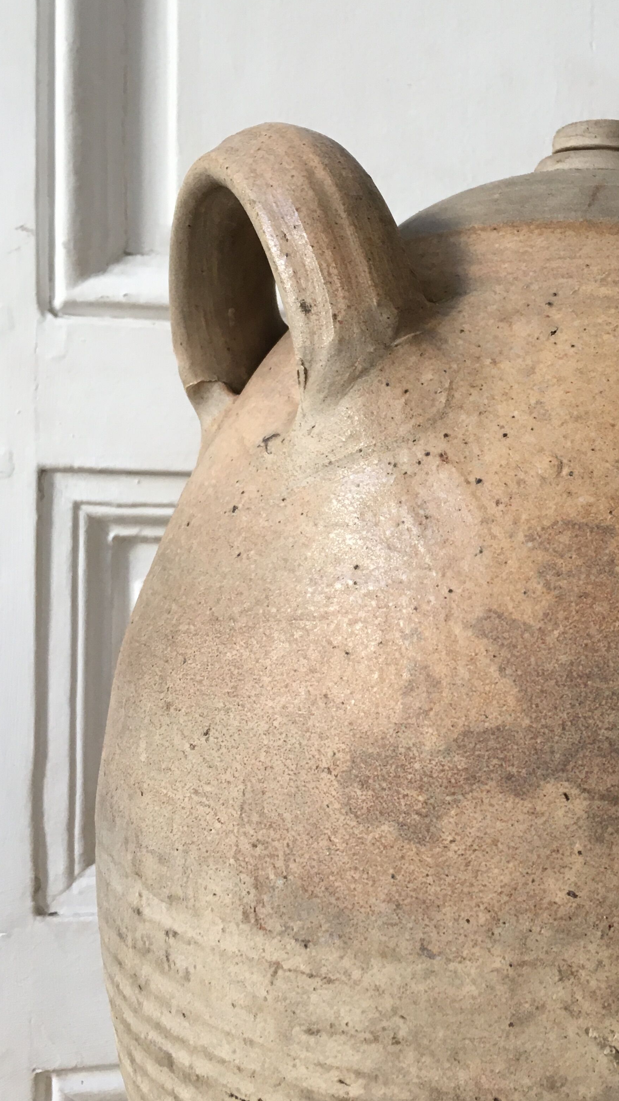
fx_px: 1196
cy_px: 564
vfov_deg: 49.4
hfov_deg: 28.3
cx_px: 506
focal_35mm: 41
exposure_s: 1/33
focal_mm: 4.15
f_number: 2.2
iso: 50
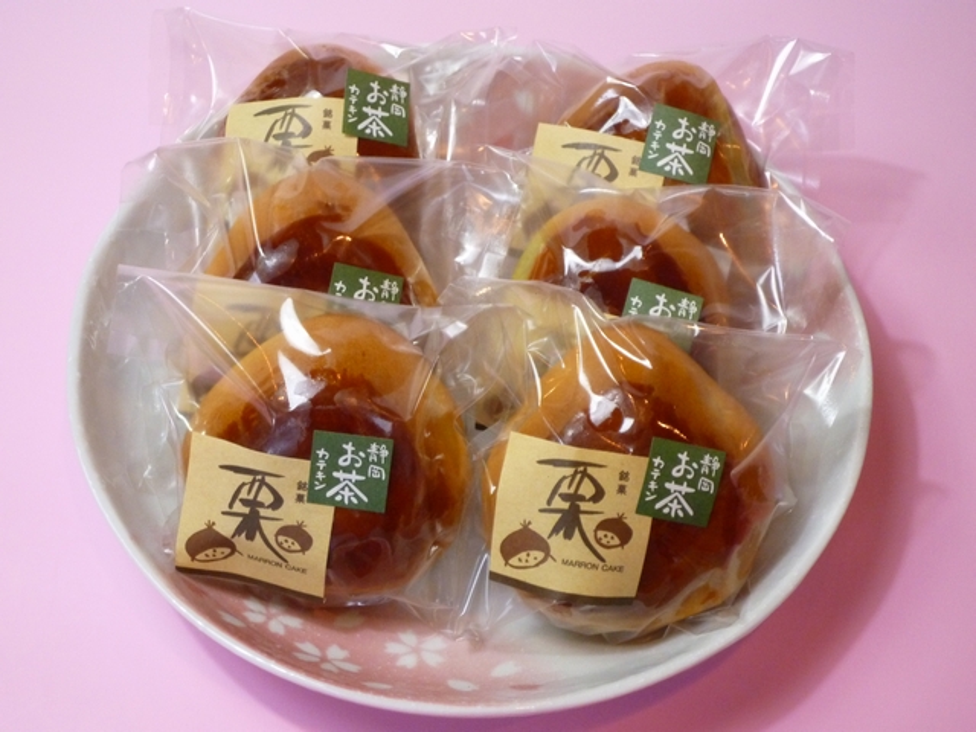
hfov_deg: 26.0
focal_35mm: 75
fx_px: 2115
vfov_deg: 19.6
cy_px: 366
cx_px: 488
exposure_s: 1/25
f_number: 4.9
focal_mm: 13.2
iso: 400
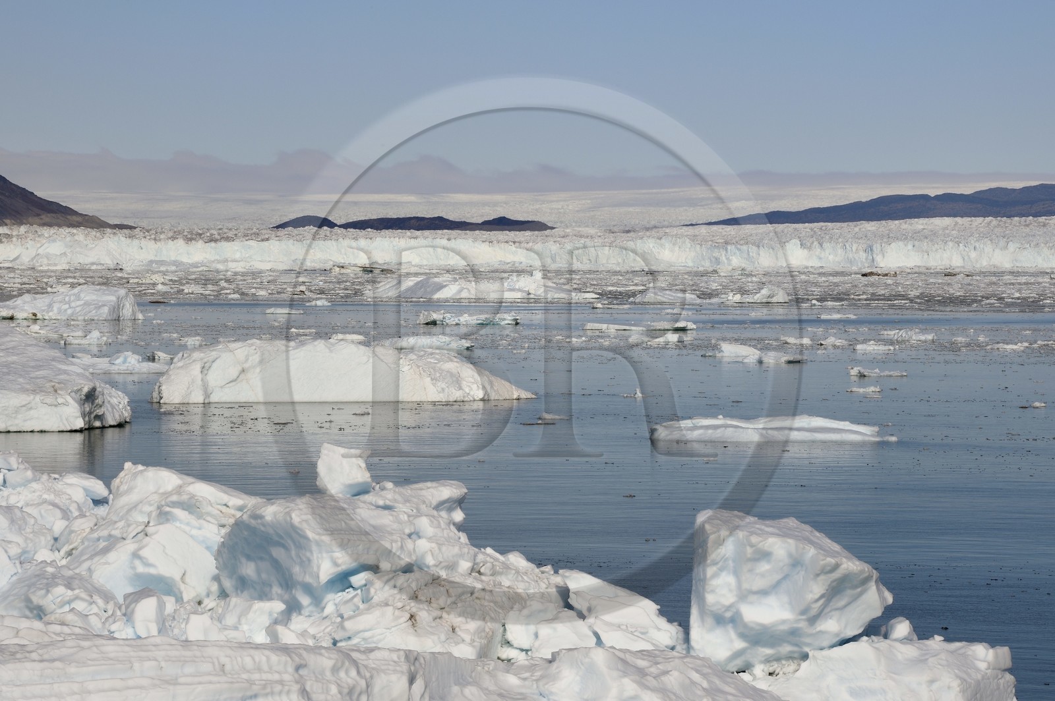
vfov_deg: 6.9
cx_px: 528
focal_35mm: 200
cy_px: 350
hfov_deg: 10.3
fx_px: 5856
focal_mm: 200
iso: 200
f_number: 18
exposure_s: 1/320
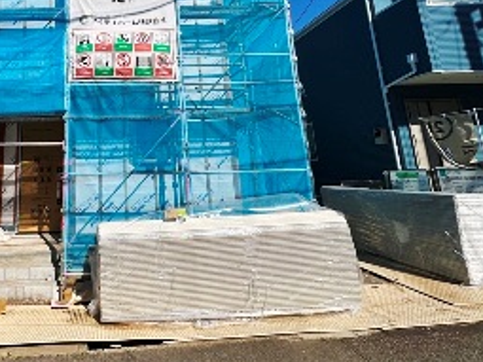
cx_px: 117
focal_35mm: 22
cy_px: 104
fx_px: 307
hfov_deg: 70.9
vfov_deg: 58.8
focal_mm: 2.22
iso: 50
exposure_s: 1/3509
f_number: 2.2
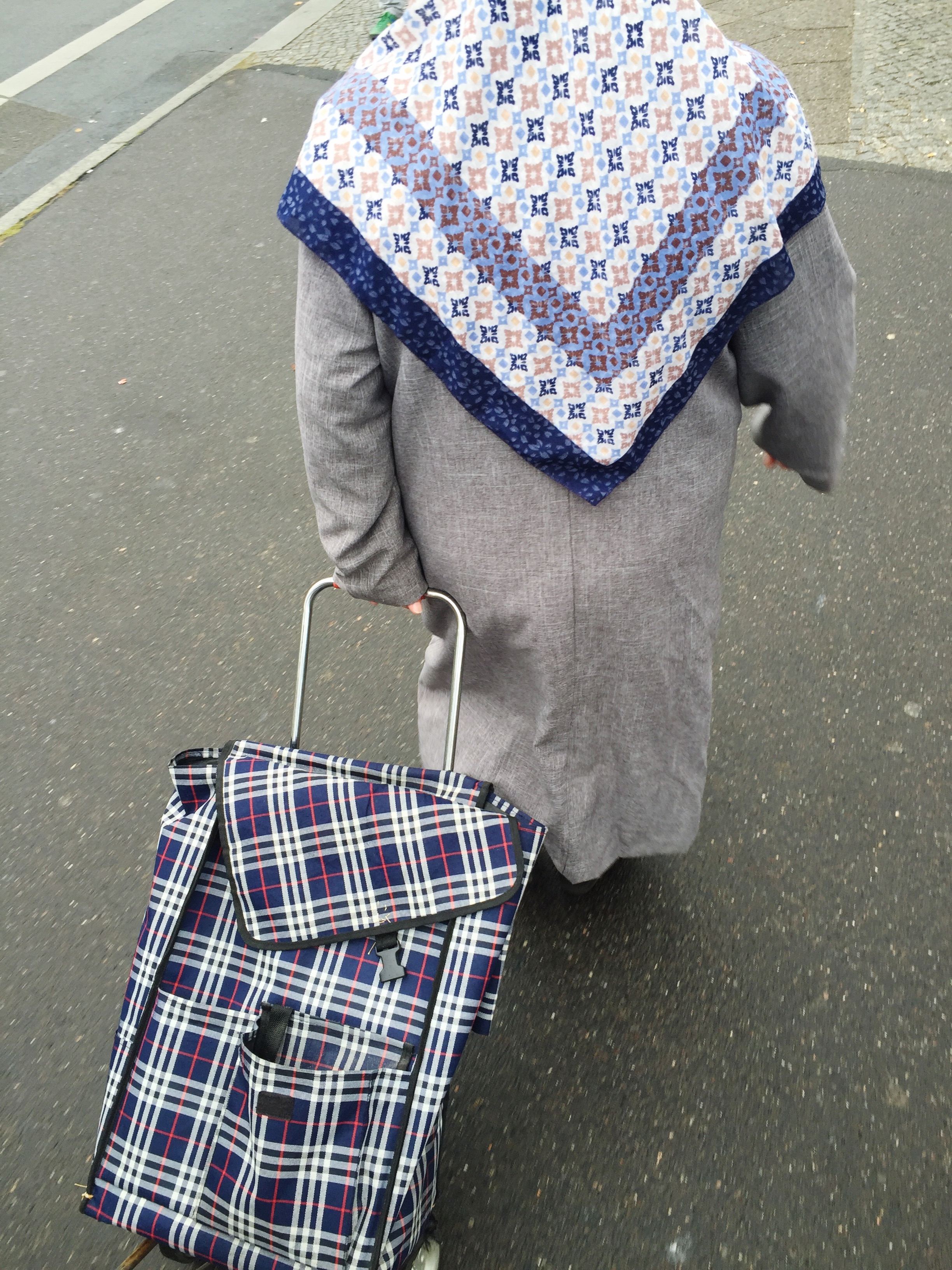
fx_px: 1063
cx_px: 476
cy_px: 635
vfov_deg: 61.7
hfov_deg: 48.2
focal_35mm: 29
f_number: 2.2
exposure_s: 1/146
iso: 32
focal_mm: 4.15
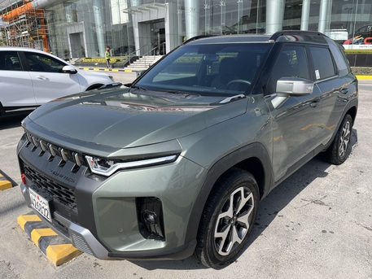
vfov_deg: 53.1
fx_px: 279
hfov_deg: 67.3
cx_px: 186
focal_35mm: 26
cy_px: 140
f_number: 1.6
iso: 50
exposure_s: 1/1721
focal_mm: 5.1
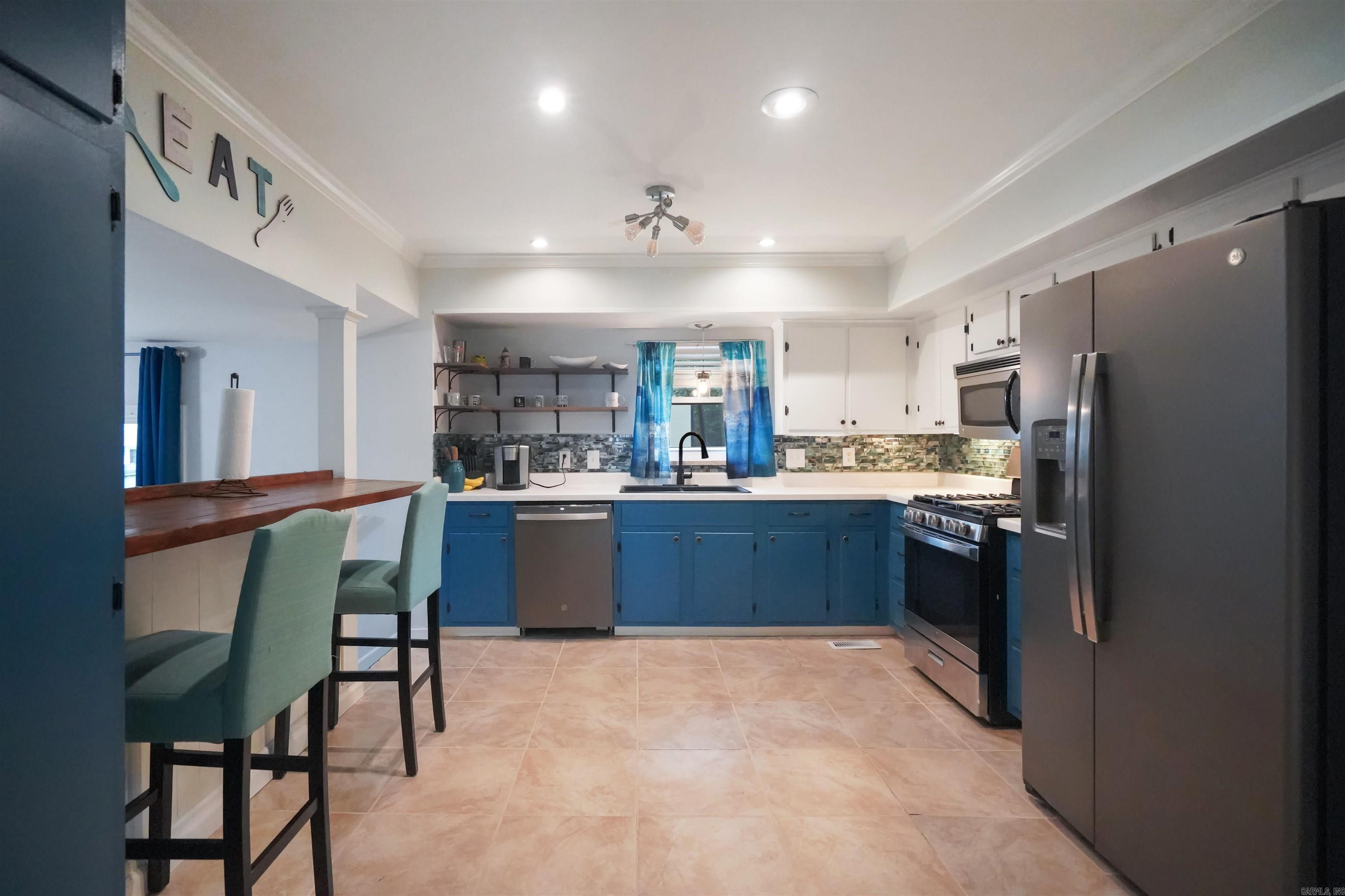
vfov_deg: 73.7
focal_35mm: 16
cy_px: 448
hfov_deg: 96.7
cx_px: 672
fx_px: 598
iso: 12800
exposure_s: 1/400
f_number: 4
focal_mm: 16
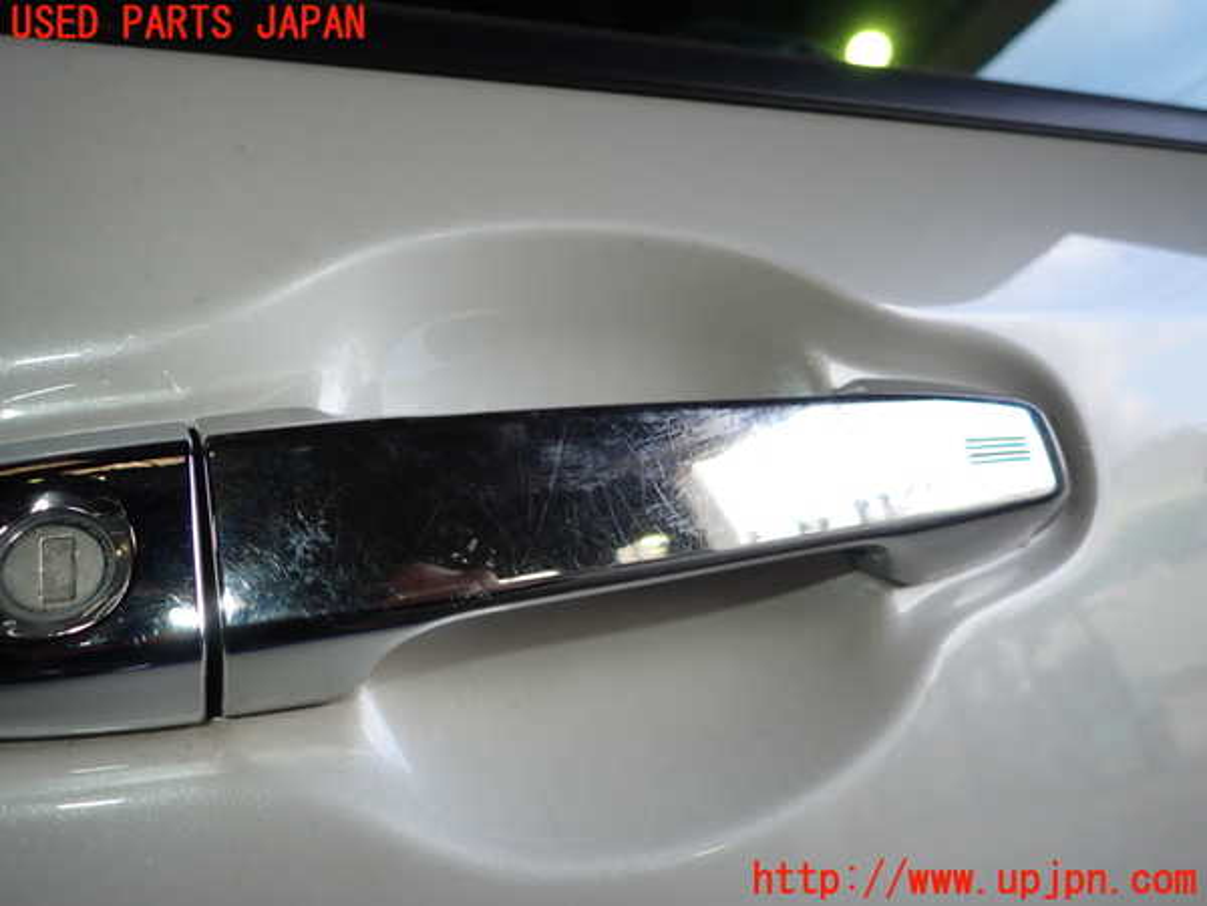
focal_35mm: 25
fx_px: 872
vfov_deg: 54.9
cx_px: 604
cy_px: 453
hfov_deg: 69.4
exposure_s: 1/30
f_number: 5.6
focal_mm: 4.5
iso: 100
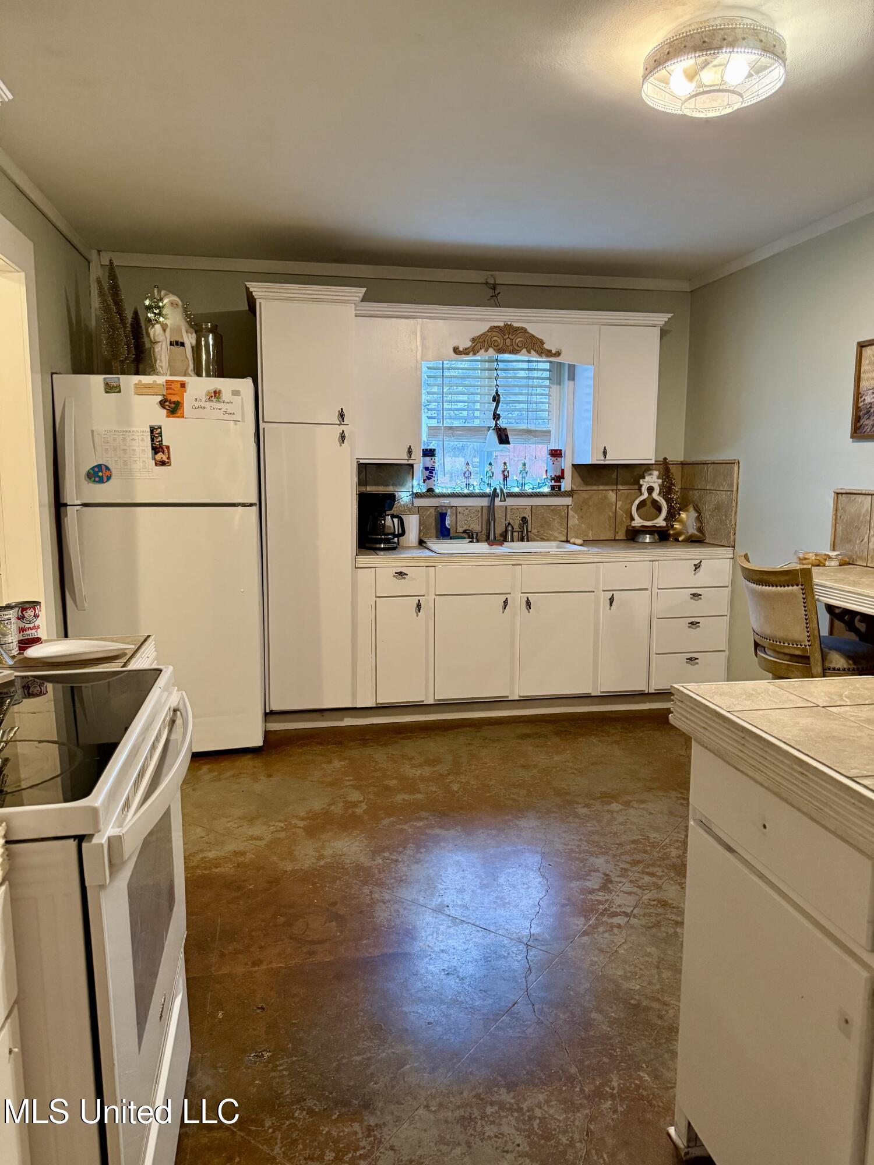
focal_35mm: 24
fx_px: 808
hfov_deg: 56.8
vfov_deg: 71.6
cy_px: 582
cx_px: 437
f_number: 1.78
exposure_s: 1/60
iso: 500
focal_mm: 6.76
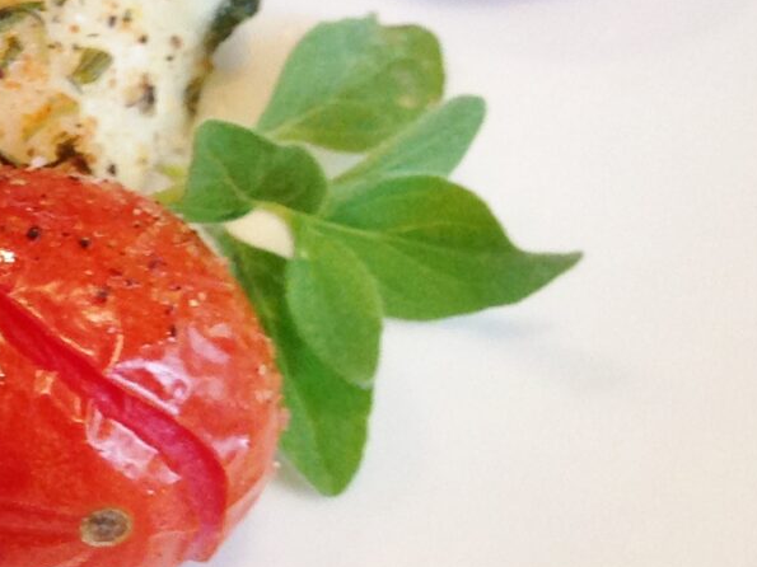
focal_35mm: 142
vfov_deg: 10.4
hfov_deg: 12.1
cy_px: 297
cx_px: -814
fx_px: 3105
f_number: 2.4
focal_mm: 4.12
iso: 125
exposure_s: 1/20
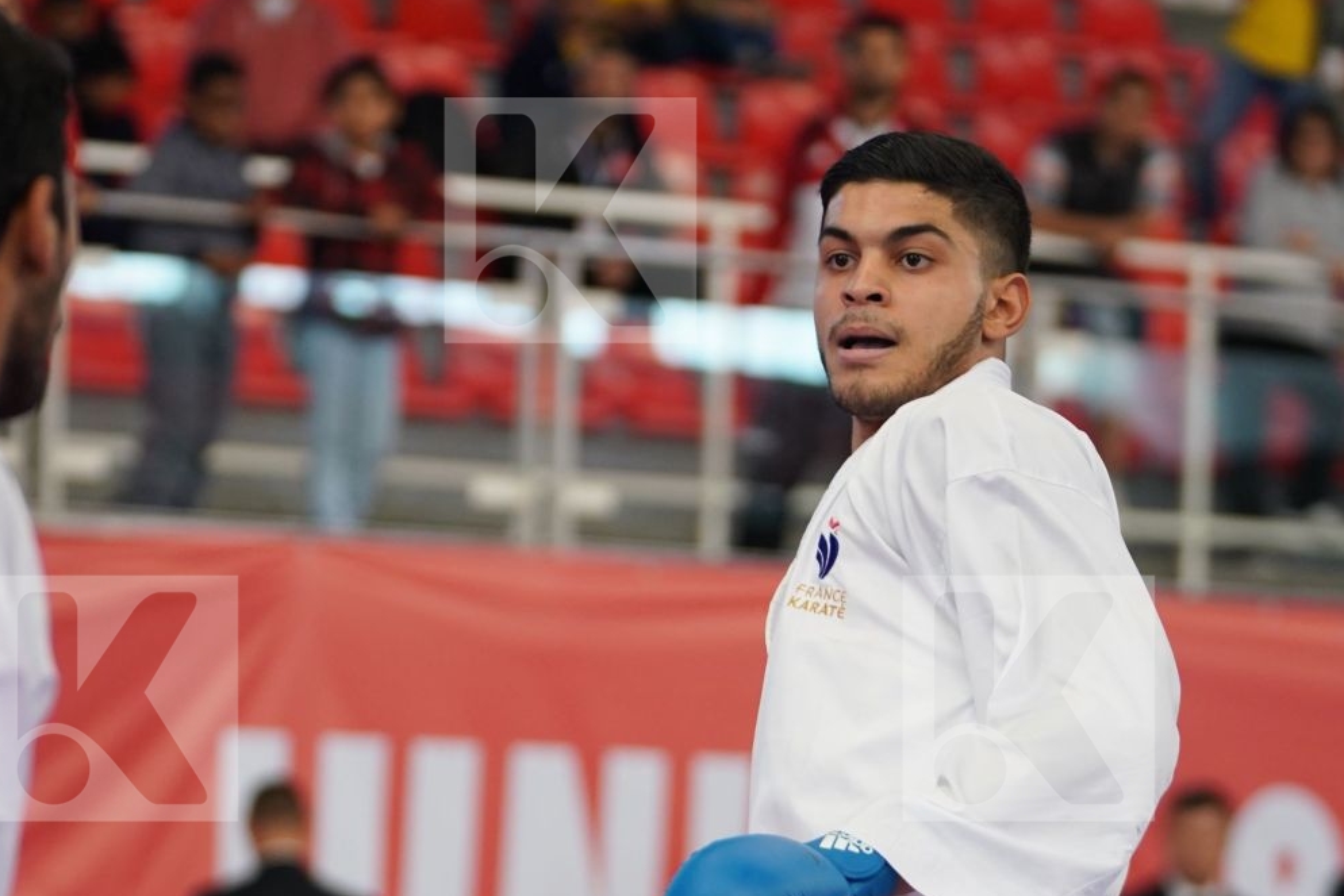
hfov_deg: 10.7
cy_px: 699
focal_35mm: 192
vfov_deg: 7.1
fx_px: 7169
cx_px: 571
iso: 1600
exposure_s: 1/1000
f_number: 2.8
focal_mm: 106
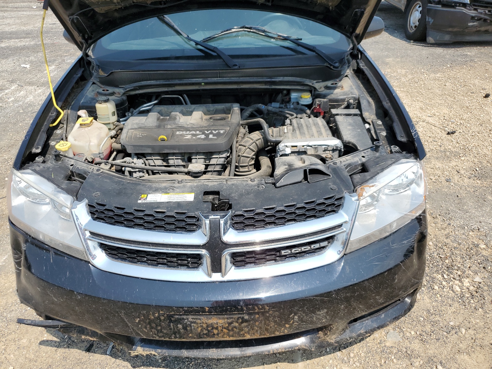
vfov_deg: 53.1
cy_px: 184
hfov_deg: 67.3
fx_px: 370
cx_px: 246
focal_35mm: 26
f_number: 1.5
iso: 50
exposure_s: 1/2500
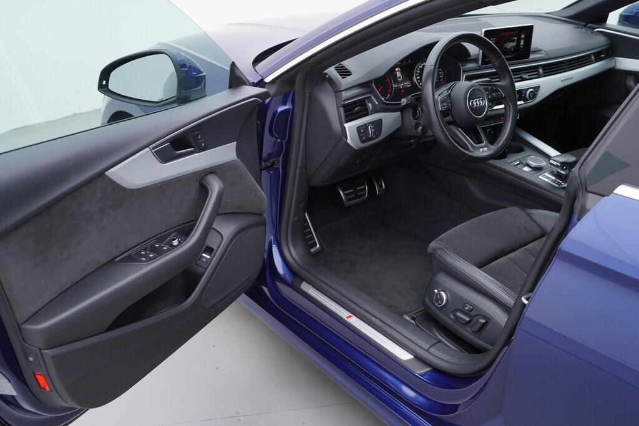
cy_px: 213
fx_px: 639
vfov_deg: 36.9
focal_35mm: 36
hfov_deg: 53.1
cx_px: 320
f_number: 3.2
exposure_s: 1/50
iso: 125
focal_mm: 24
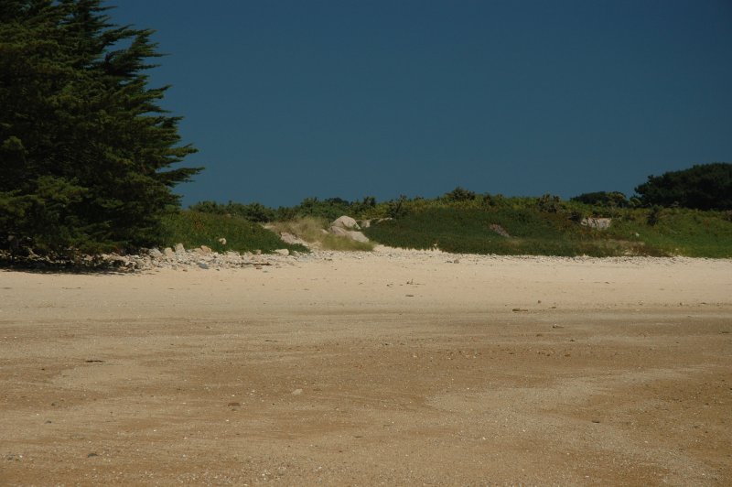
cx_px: 366
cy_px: 244
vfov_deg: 13.0
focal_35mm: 105
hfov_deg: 19.5
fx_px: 2133
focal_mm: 70
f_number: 7.1
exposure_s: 1/320
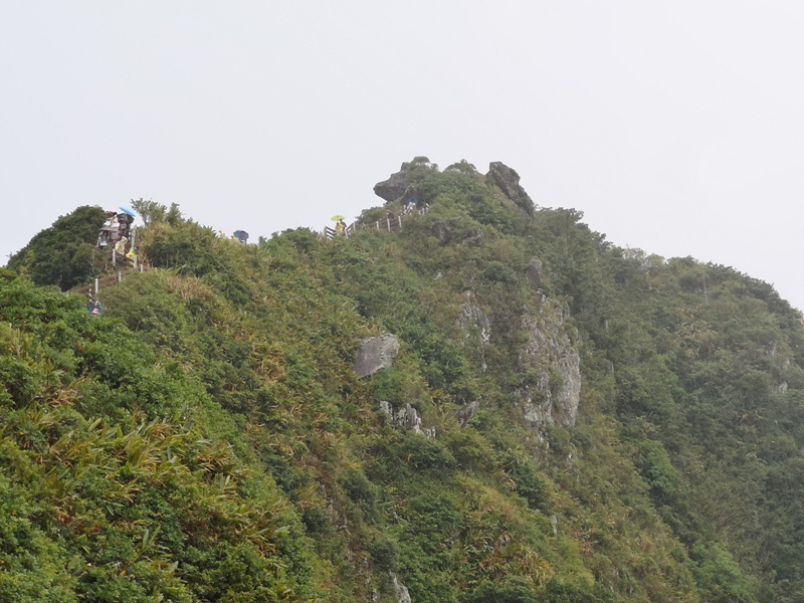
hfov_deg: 18.7
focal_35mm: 105
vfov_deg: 14.1
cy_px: 302
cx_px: 402
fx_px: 2439
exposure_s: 1/293
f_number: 2.4
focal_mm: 7.48
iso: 50
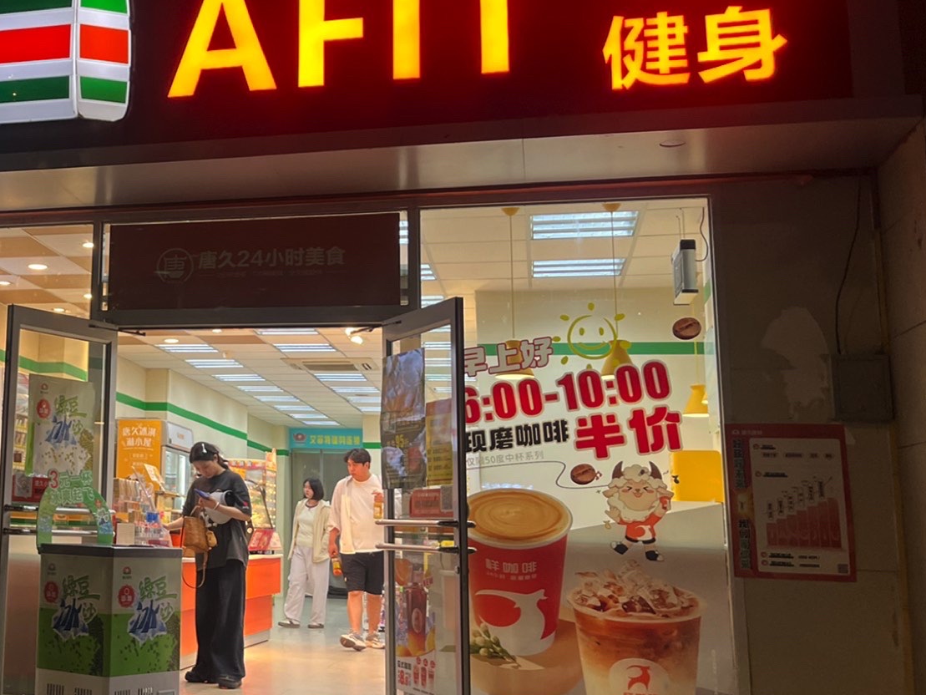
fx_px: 1284
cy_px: 274
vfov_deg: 30.2
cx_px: 106
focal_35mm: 48
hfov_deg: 37.3
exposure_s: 1/100
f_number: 1.6
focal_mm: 5.1
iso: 80
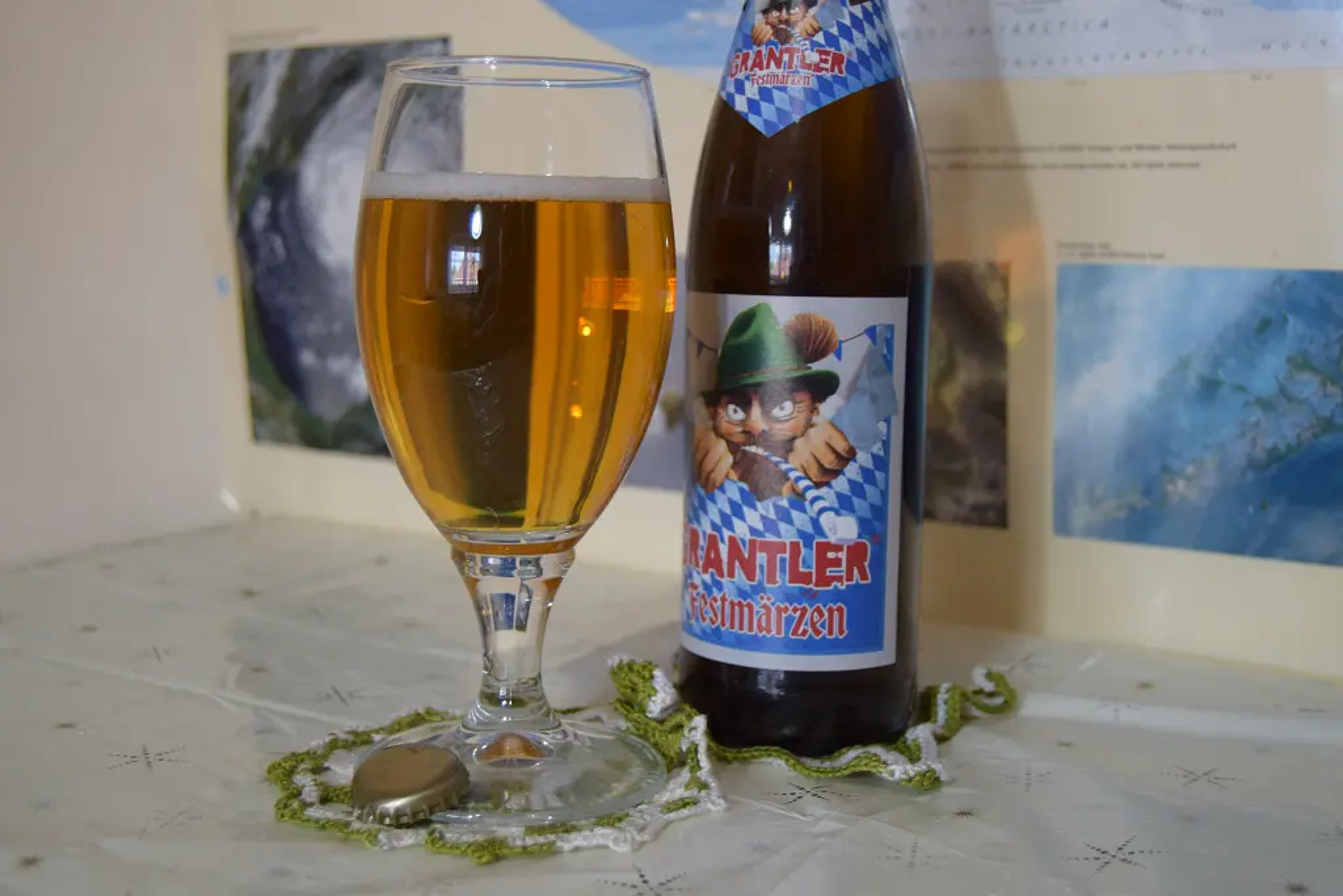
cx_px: 672
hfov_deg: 42.3
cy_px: 448
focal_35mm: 46
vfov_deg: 29.0
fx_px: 1735
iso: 720
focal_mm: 31
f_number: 4.2
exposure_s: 1/60
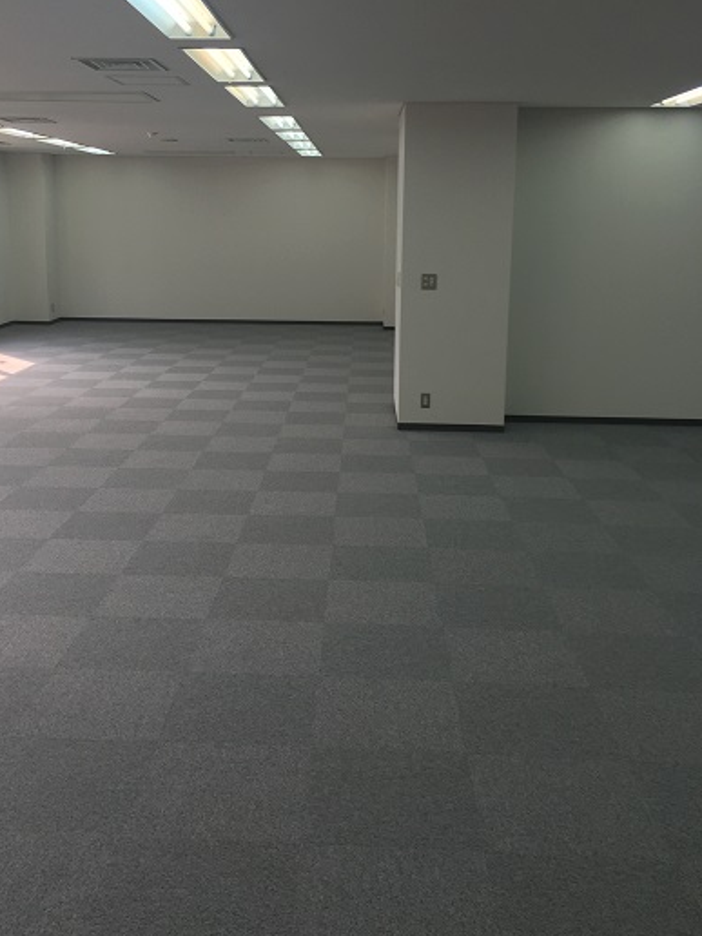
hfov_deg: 39.6
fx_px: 973
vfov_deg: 51.1
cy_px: 390
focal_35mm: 36
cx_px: 310
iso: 40
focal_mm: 4.15
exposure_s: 1/120
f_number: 2.2
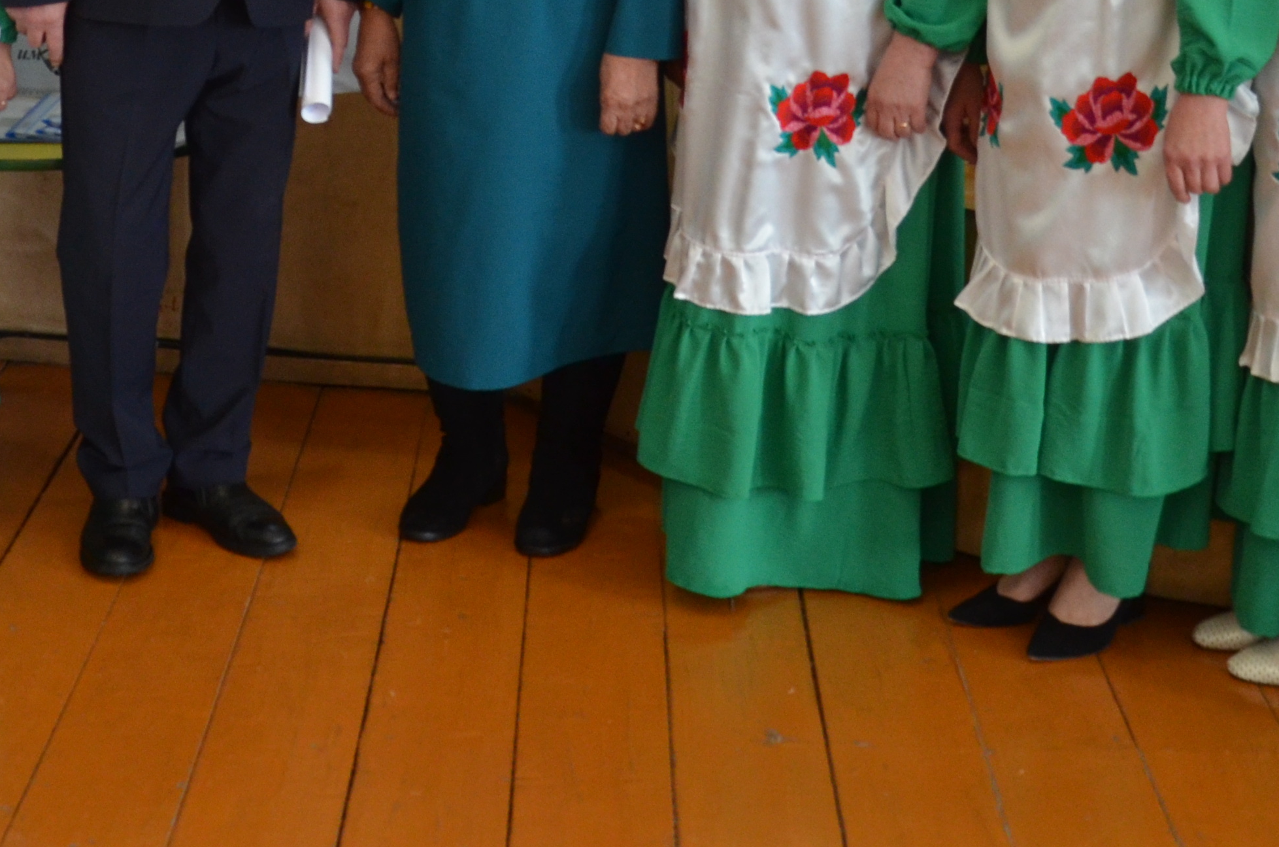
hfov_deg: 29.5
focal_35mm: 68
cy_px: -174
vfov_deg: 18.8
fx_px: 2411
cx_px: 400
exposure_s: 1/60
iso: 800
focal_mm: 18
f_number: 4
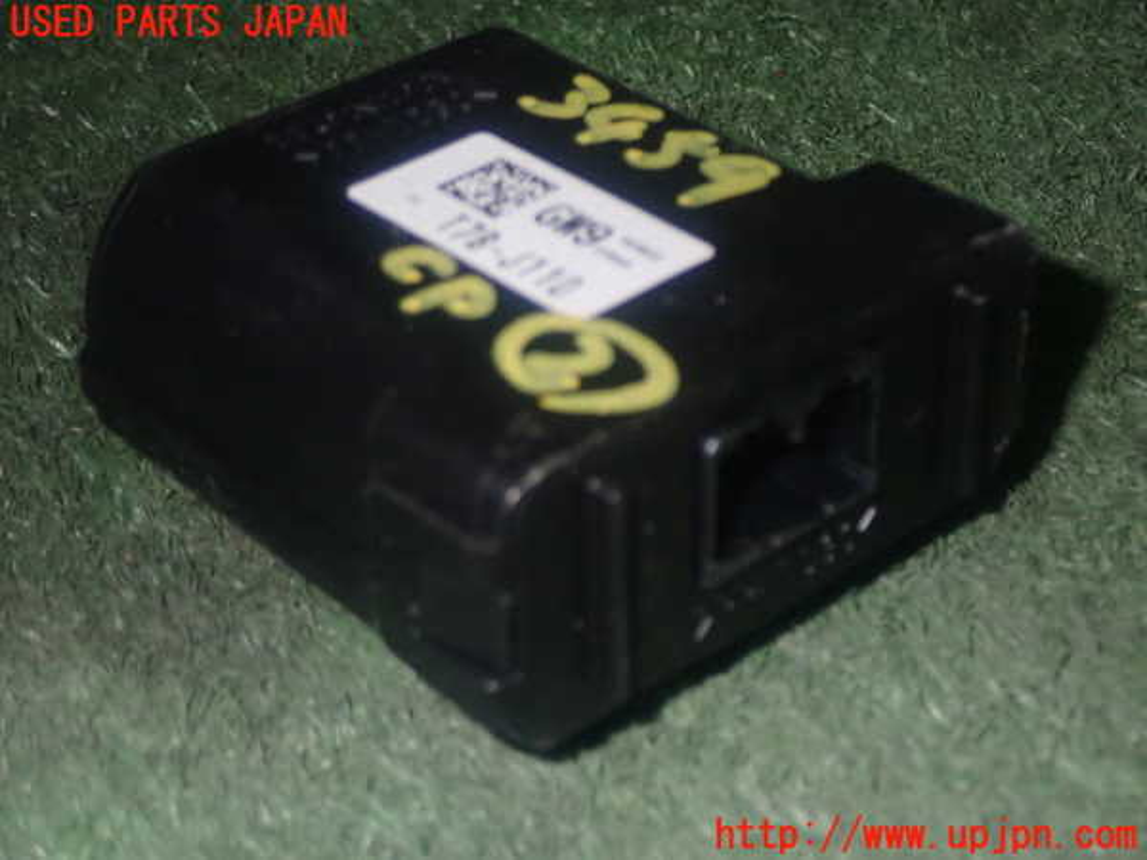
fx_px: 2551
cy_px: 430
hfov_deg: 25.3
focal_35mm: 77
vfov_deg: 19.1
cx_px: 574
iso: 800
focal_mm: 13.65
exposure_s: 1/80
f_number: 13
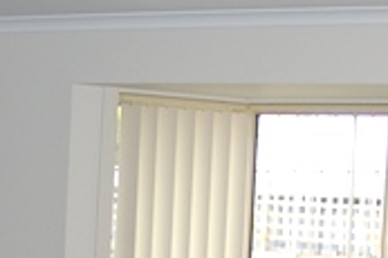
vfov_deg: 10.6
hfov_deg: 16.4
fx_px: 1346
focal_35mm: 125
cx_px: 130
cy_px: 375
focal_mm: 18
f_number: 3.5
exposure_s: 1/90
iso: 200
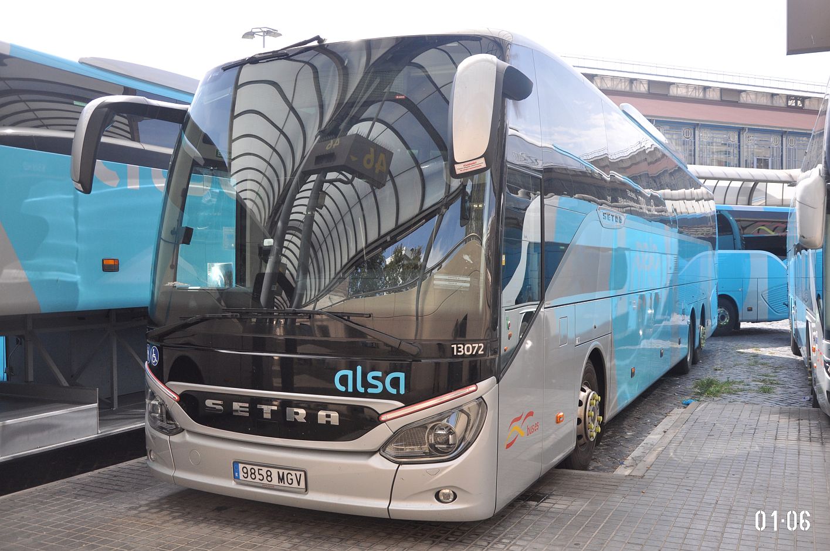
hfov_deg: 57.3
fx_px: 760
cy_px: 276
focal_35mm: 33
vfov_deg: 39.9
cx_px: 415
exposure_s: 1/1000
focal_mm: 22
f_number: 4
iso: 400
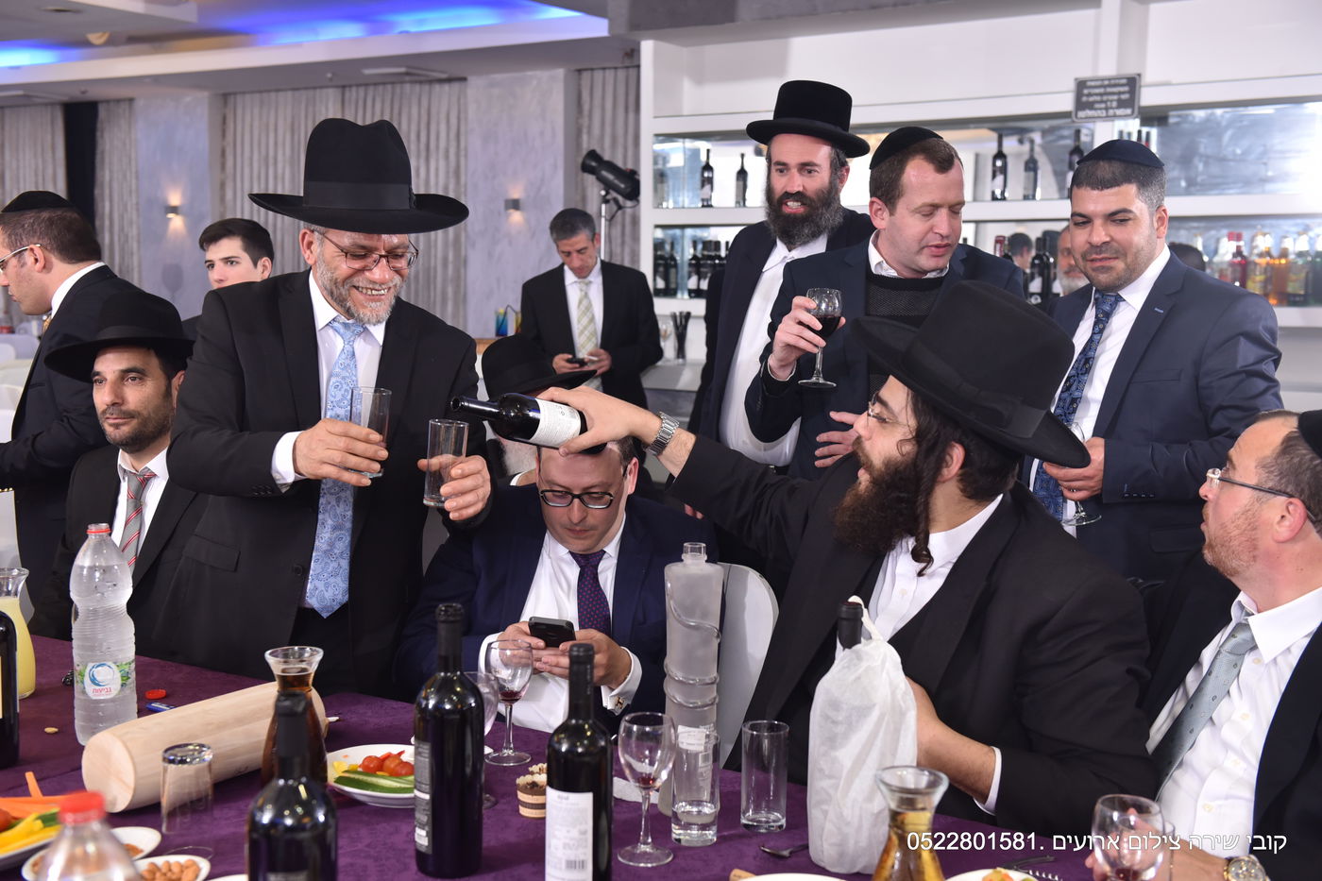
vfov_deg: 30.5
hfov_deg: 44.5
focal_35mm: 44
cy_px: 440
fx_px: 1615
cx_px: 661
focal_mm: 44
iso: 800
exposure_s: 1/125
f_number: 4
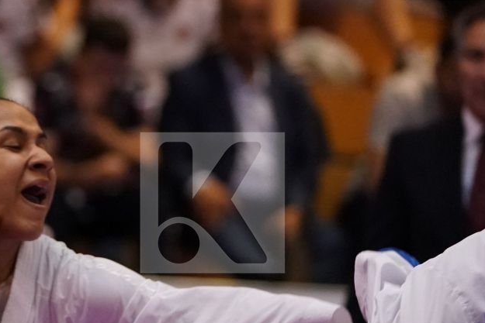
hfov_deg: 4.8
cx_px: -50
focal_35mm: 432
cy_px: 203
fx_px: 5821
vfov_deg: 3.2
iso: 6400
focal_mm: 150
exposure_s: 1/800
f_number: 2.8
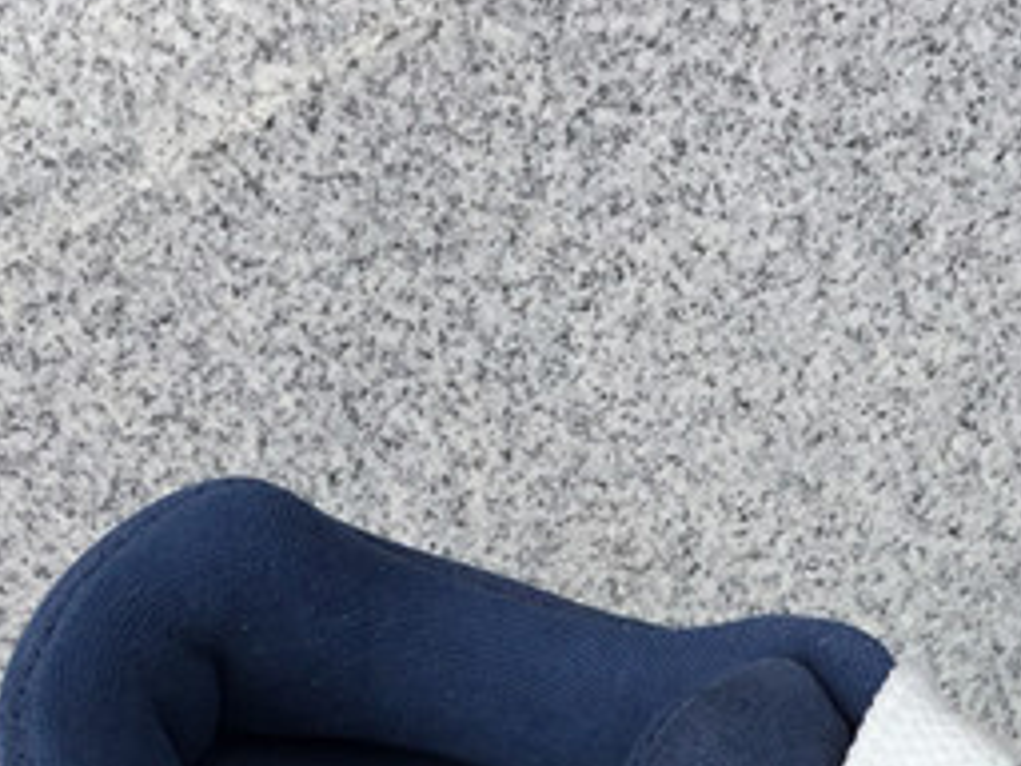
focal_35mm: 109
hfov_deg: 17.7
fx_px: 3215
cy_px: 1187
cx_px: 957
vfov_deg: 12.8
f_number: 2.4
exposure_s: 1/367
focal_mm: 3.3
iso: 25
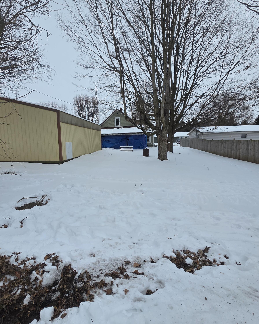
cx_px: 117
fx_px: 163
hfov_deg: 76.8
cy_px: 162
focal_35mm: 17
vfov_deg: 89.6
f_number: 1.9
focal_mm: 2.2
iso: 40
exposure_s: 1/2391
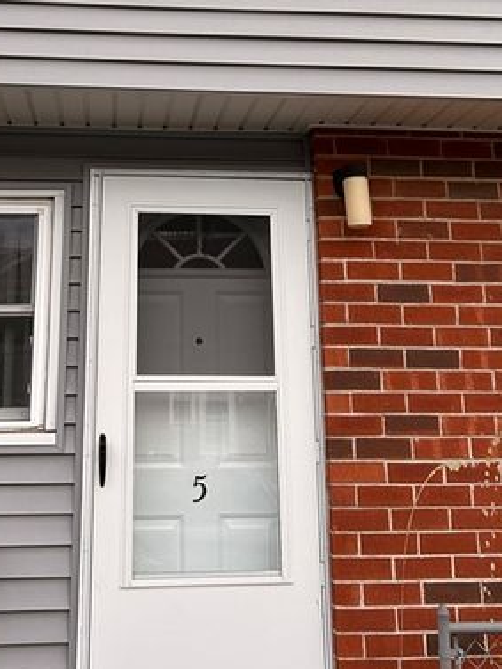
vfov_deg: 40.0
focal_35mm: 46
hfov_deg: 31.4
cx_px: 195
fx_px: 889
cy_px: 164
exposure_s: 1/60
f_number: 1.5
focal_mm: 5.7
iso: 200
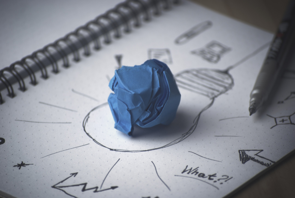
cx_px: 148
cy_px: 99
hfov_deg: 9.1
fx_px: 1846
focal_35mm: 225
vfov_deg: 6.1
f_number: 5.6
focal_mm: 150
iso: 100
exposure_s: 1/13
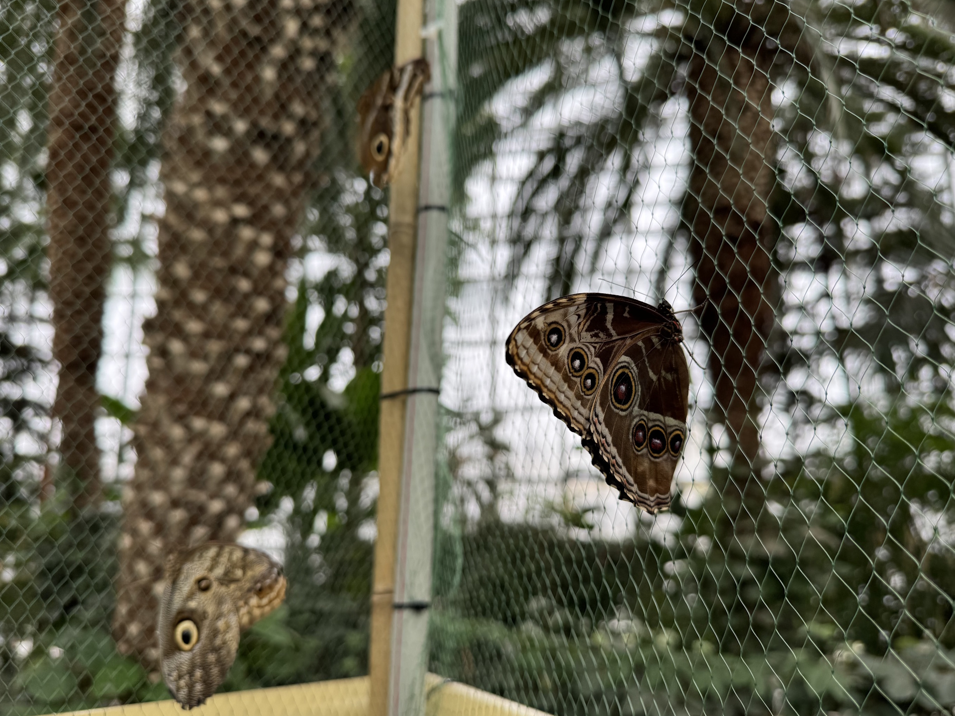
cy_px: 358
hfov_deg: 69.4
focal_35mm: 25
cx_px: 467
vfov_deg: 54.9
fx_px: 690
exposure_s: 1/621
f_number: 1.78
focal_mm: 6.76
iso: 80
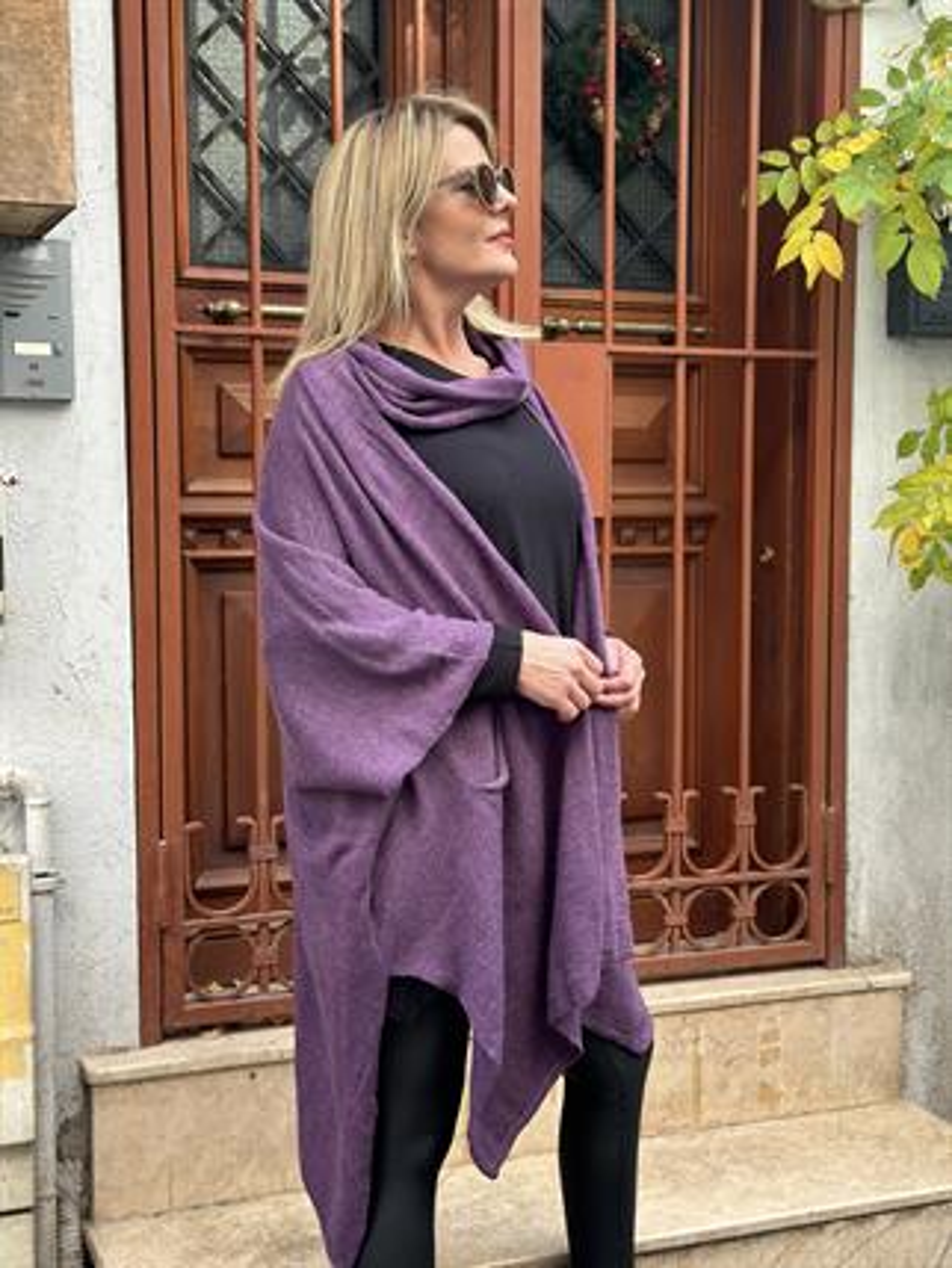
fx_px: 1759
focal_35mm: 48
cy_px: 634
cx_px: 476
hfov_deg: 30.3
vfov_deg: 39.6
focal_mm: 6.86
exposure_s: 1/213
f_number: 1.78
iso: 80
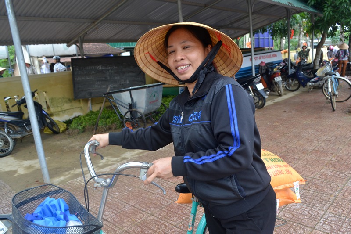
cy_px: 117
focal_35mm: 27
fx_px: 263
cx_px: 176
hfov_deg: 67.4
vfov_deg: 47.9
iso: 400
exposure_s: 1/160
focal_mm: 18
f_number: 6.3
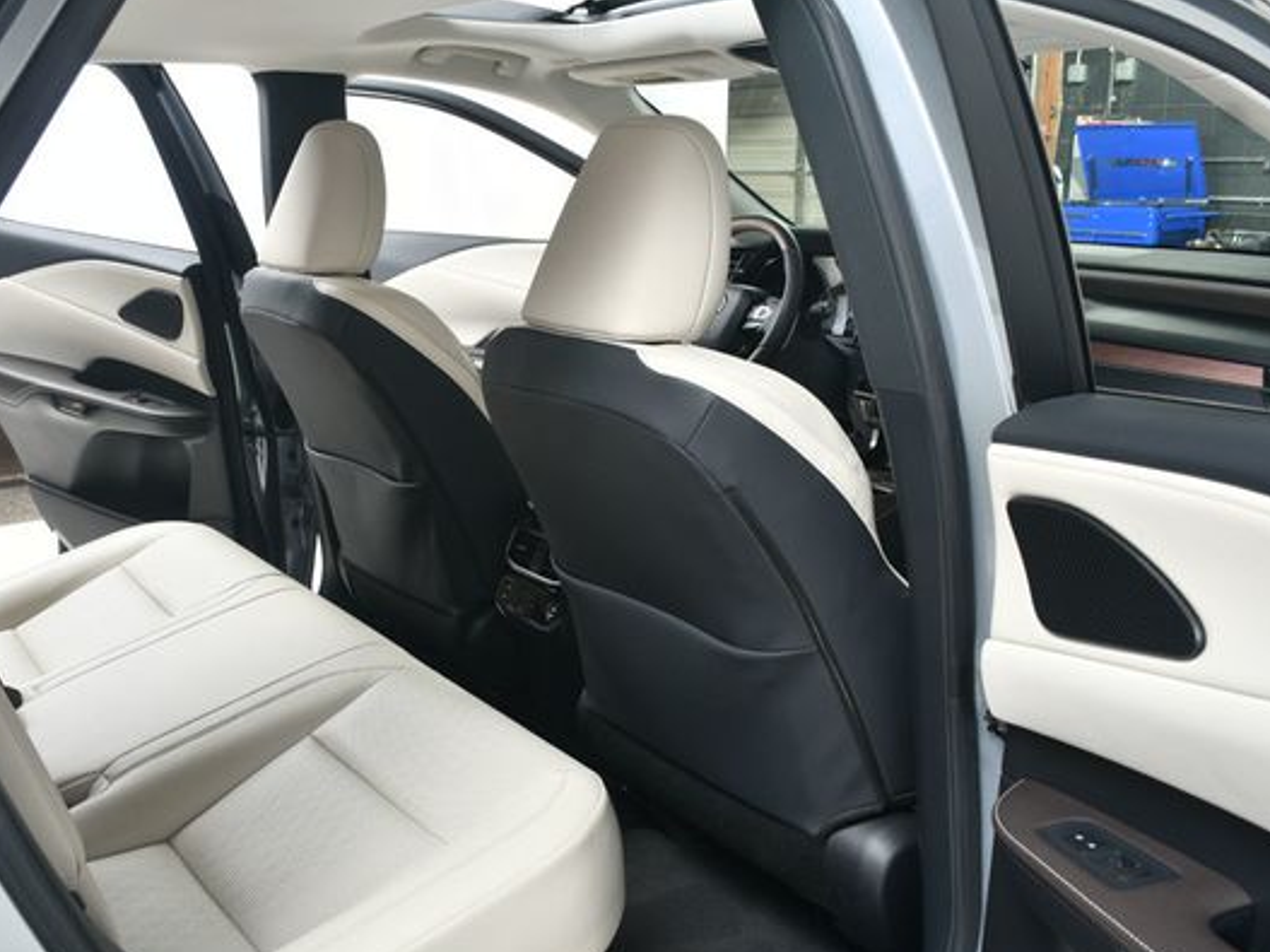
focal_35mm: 35
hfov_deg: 52.3
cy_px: 494
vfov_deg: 40.7
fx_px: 1284
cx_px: 511
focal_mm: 20
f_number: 7.1
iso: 100
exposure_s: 1/160
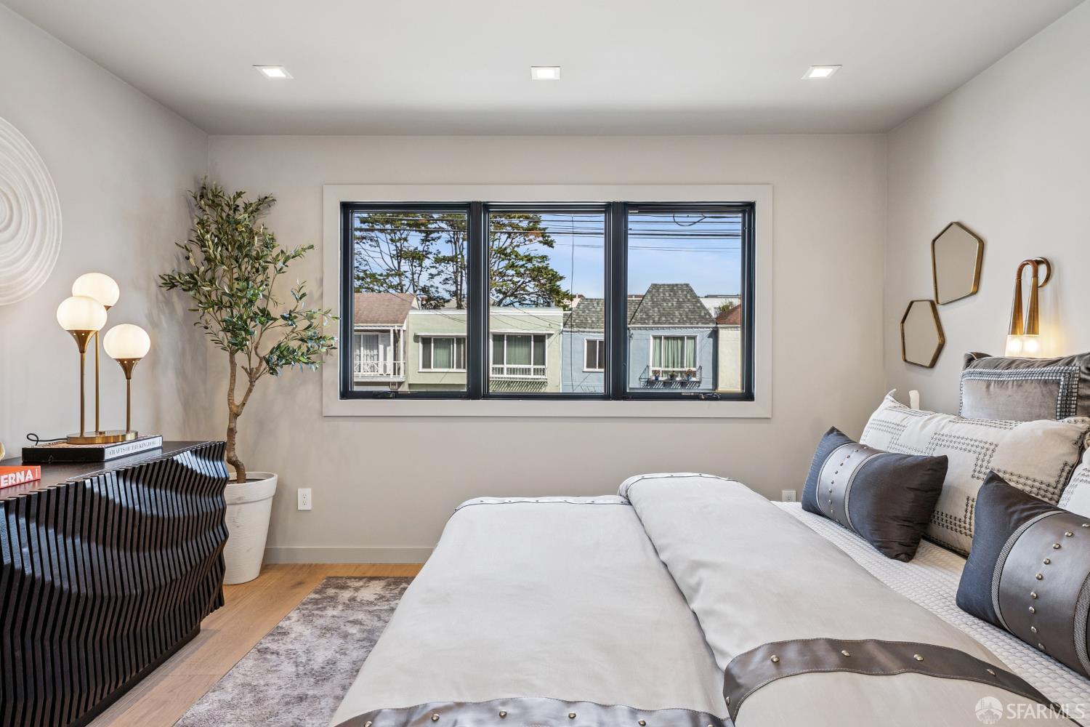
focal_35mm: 21
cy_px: 364
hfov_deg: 81.2
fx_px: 636
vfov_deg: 59.5
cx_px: 545
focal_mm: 21
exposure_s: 1/160
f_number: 8
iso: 640
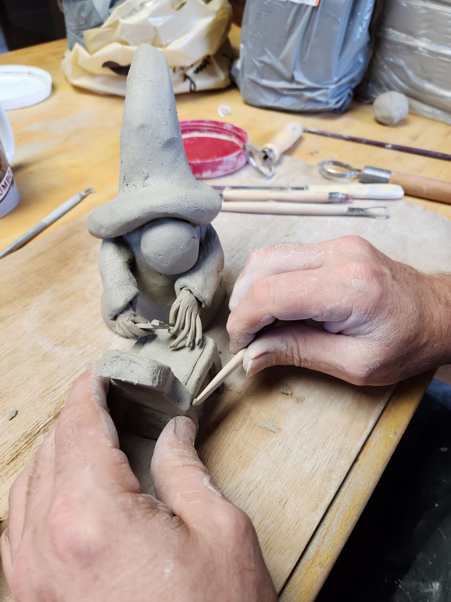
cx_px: 226
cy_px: 301
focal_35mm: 23
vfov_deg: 73.9
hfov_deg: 58.9
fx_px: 400
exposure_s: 1/180
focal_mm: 5.4
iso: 160
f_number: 1.8
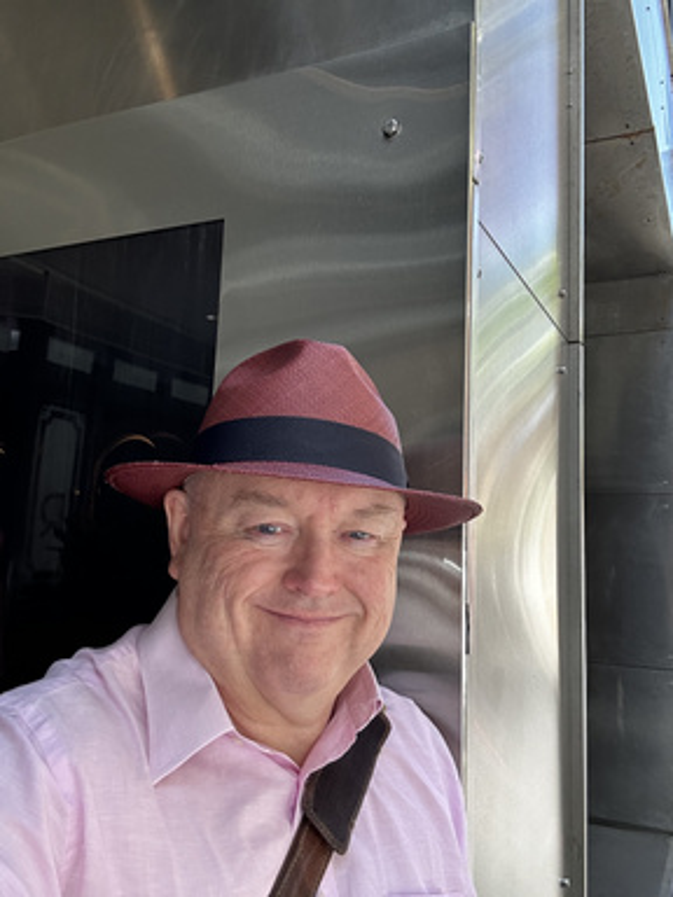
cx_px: 336
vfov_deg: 60.0
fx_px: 778
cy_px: 448
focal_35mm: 30
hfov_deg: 46.8
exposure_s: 1/121
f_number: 1.9
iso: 50
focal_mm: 2.69
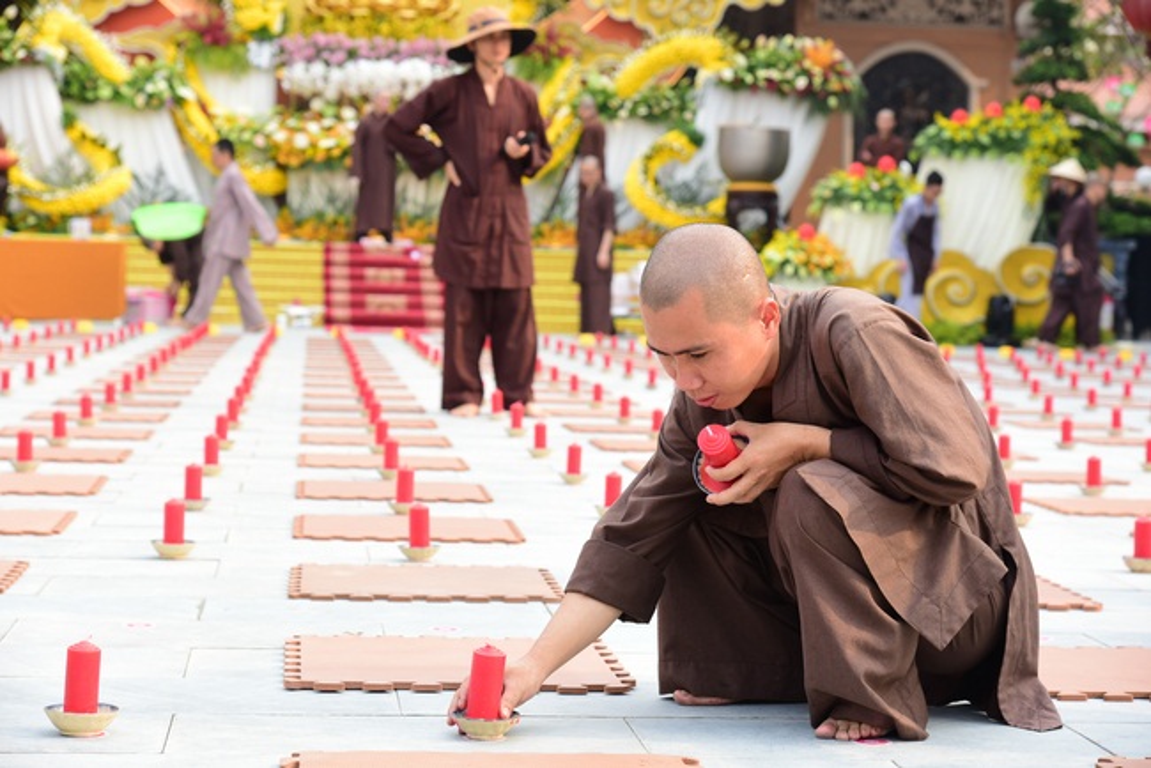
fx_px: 2623
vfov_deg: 16.7
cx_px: 576
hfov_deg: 24.8
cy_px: 384
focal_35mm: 82
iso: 250
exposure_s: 1/160
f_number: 5.6
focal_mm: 82
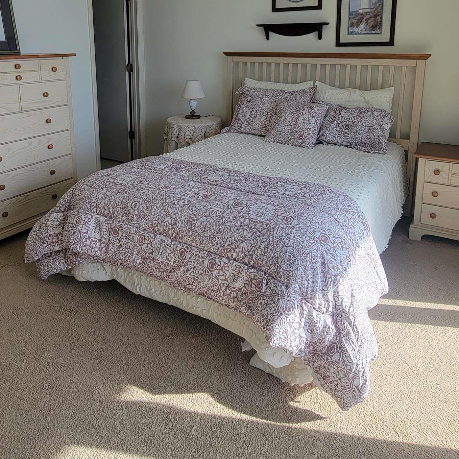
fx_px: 390
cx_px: 204
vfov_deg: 57.8
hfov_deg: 60.8
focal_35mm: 26
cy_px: 115
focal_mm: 2.2
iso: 50
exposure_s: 1/285
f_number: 2.2
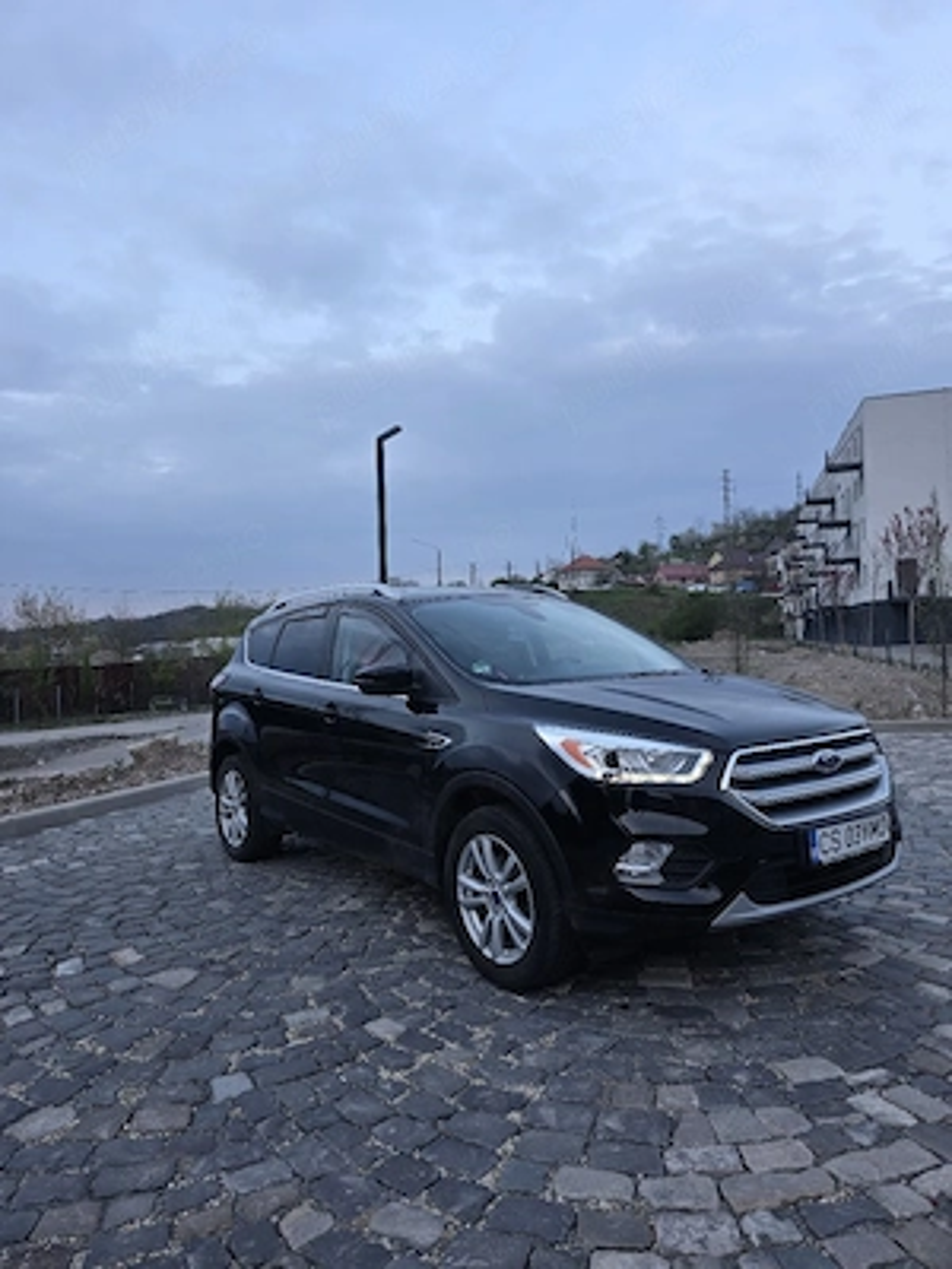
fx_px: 843
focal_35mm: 23
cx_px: 476
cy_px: 634
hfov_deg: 58.9
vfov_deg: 73.9
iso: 32
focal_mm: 6.3
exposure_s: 1/50.3
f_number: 1.7
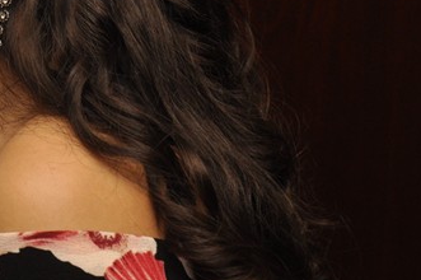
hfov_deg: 13.4
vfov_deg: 9.3
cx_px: -201
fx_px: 1694
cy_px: -45
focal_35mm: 145
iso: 400
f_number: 5
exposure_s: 1/60
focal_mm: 32
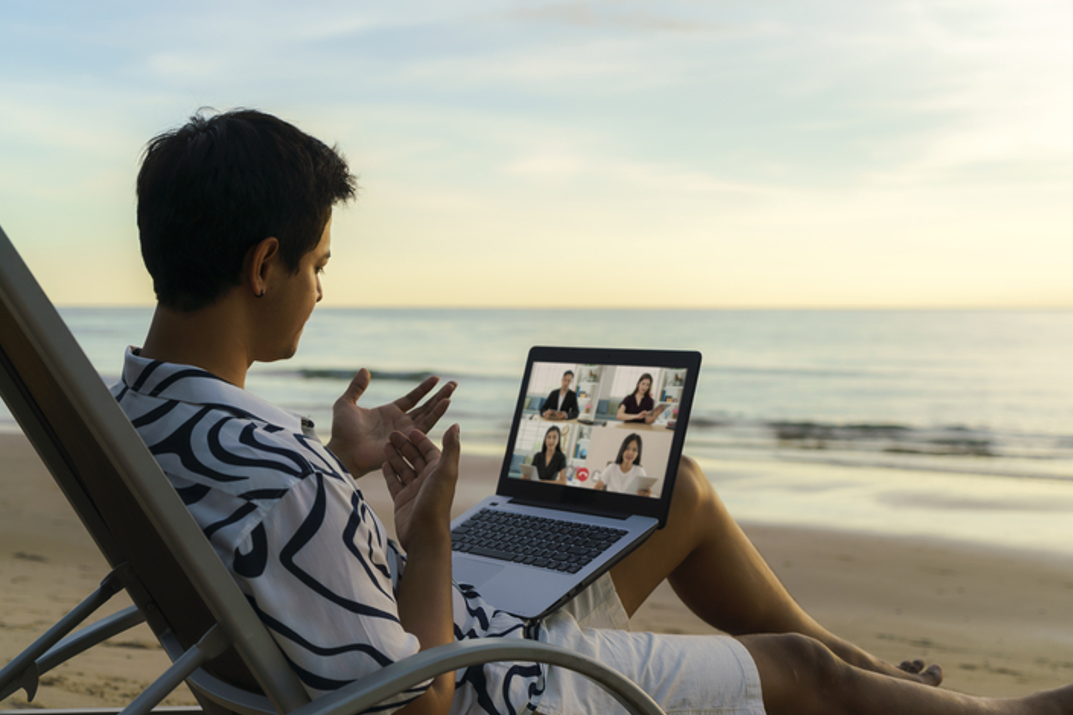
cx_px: 536
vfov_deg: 27.5
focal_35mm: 49
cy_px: 354
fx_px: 1460
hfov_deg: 40.3
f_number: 4
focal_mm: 48
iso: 100
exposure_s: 1/640
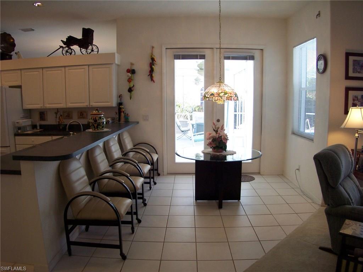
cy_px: 136
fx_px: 409
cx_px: 182
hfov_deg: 47.9
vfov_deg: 36.8
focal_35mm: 39
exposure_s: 1/90
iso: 140
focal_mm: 8
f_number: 2.8
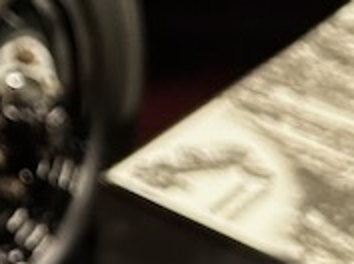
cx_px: -430
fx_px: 1776
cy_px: -400
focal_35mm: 174
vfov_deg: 7.8
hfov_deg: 10.2
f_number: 1.78
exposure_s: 1/60
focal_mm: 6.86
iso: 200
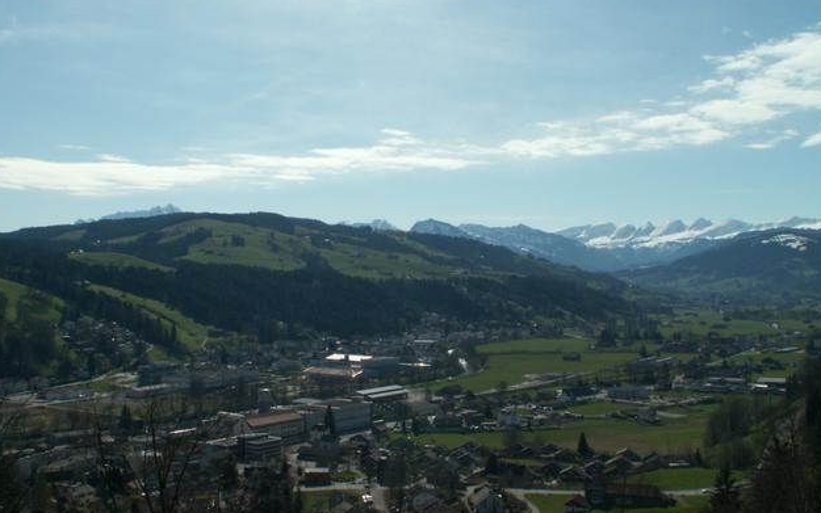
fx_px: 850
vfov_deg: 33.6
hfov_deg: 51.5
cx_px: 406
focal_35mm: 38
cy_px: 236
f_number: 8
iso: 50
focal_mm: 5.86
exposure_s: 1/400
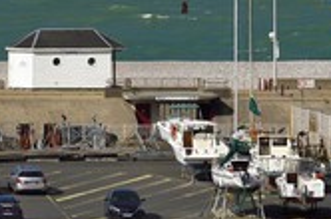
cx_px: -50
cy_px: -26
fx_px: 4653
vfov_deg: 2.7
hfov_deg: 4.1
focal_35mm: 507
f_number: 13
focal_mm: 200
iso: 200
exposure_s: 1/400
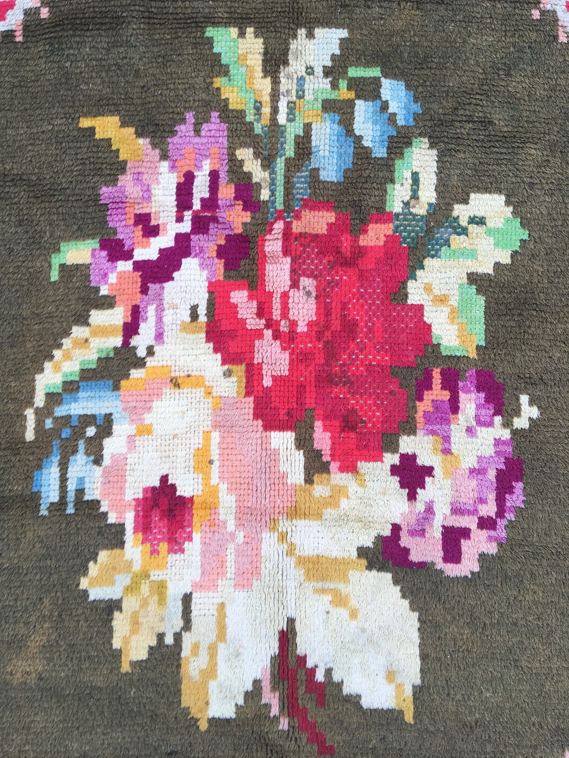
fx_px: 636
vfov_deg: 61.7
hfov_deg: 48.2
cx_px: 284
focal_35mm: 29
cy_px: 379
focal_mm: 4.15
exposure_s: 1/50
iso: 32
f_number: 2.2
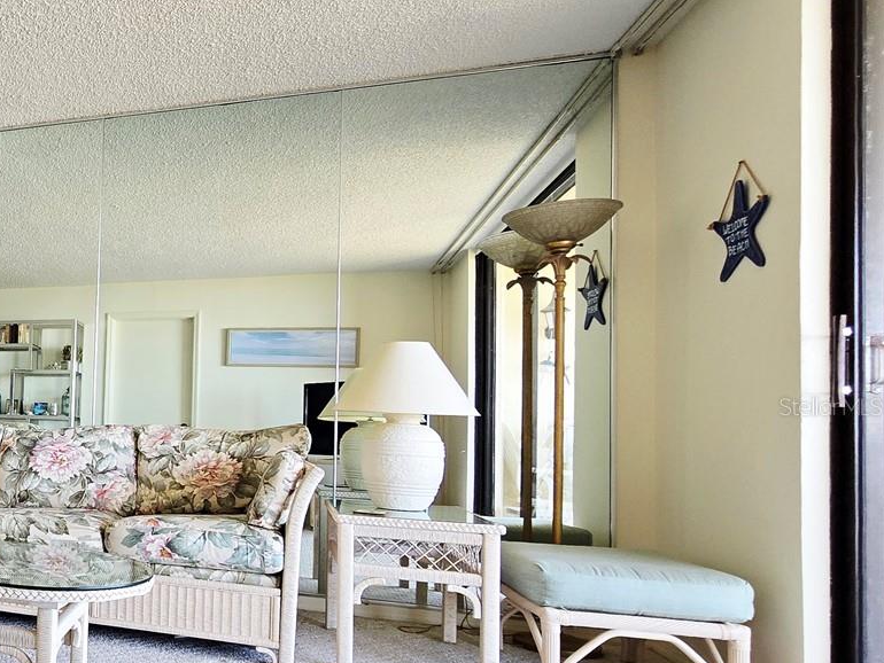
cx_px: -31
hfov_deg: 50.4
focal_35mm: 27
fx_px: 690
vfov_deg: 51.0
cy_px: 406
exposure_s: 1/60.2
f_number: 2.2
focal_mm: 2.2
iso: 125
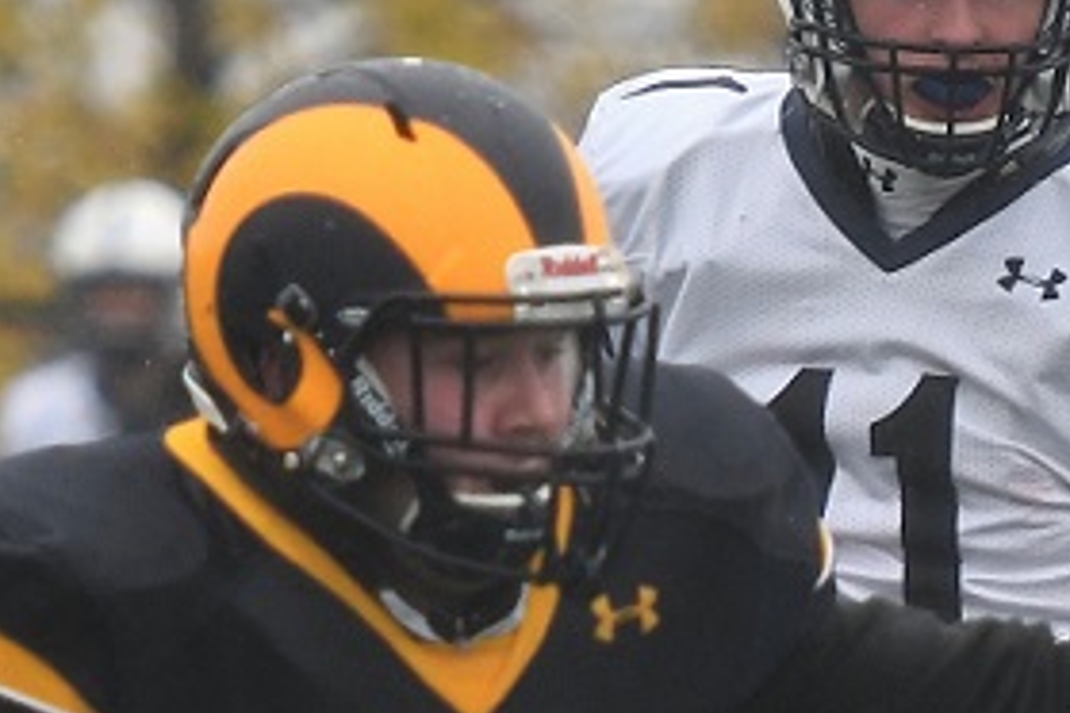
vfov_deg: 1.4
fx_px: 29635
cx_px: 1799
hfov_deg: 2.1
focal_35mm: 997
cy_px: 1340
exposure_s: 1/1000
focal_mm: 155
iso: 400
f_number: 2.8
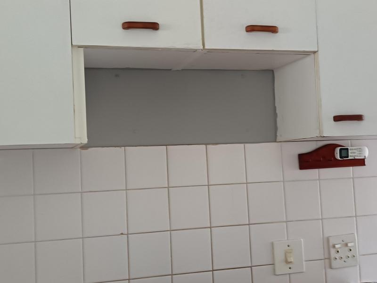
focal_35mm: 48
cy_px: 142
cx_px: 188
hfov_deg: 39.7
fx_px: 523
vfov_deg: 30.3
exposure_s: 1/25
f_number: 1.75
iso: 1279
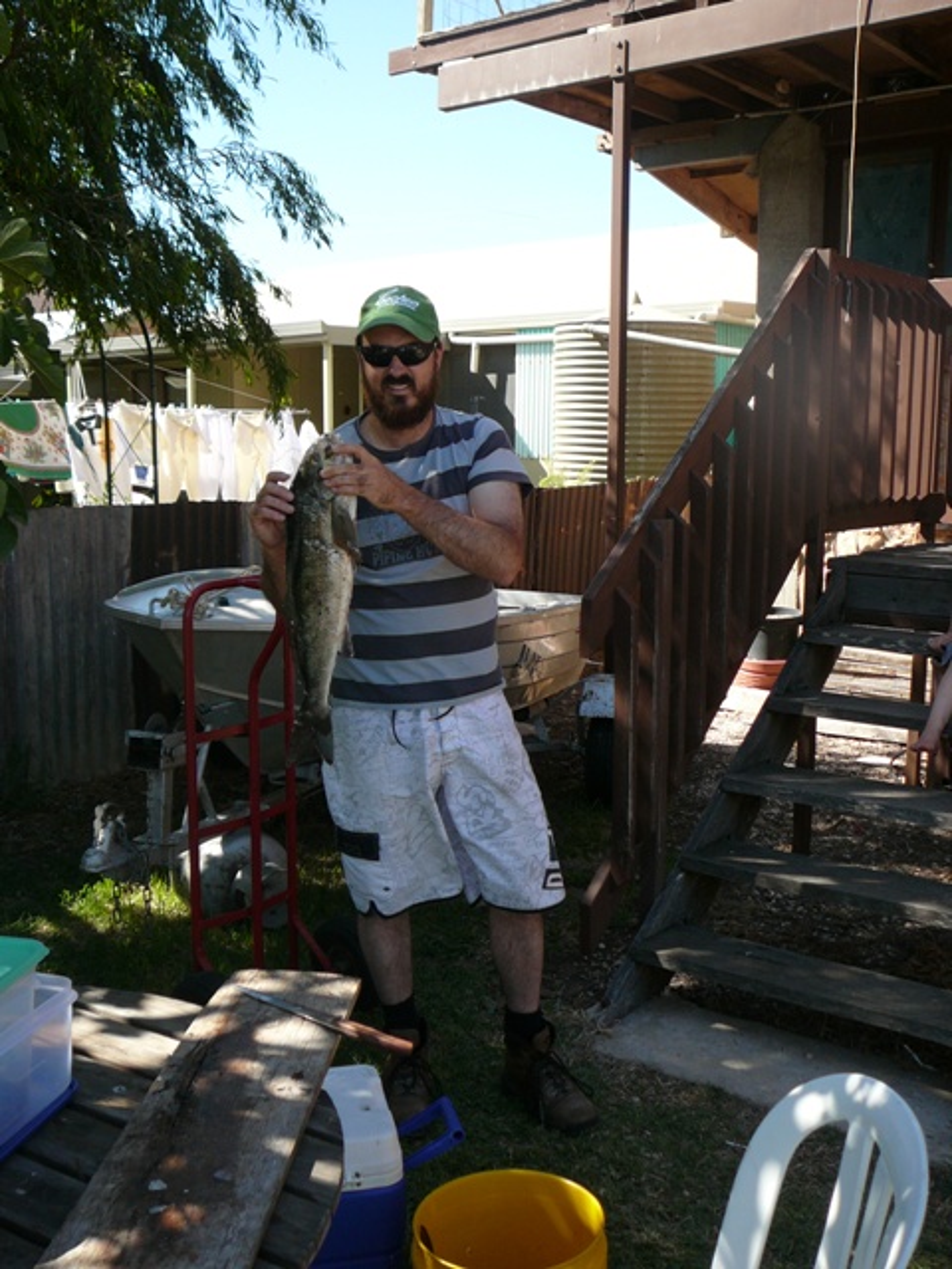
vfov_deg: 52.6
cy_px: 634
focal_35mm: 35
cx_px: 476
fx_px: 1283
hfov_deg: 40.7
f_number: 2.8
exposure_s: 1/400
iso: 80
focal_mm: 5.2
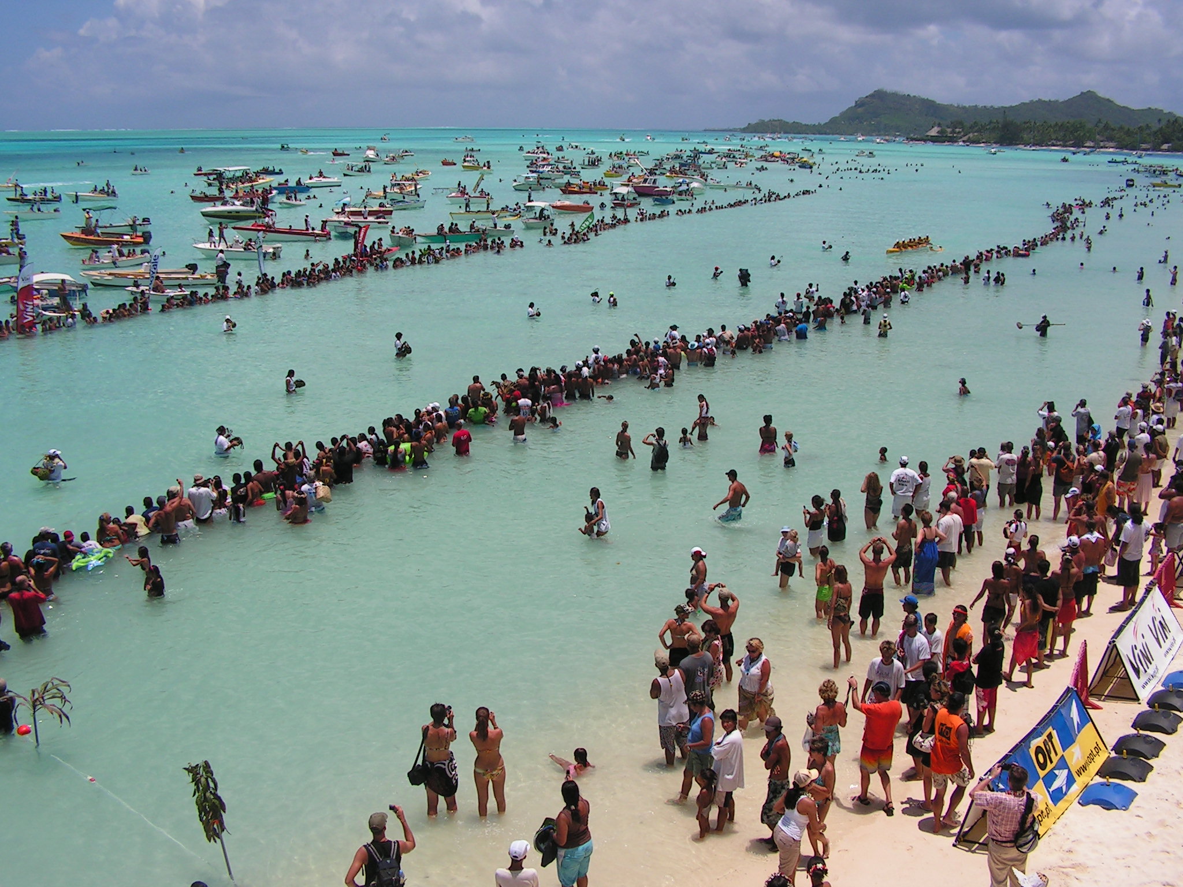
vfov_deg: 38.7
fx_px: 1264
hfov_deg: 50.1
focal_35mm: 37
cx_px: 592
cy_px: 444
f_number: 4.8
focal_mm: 6.2
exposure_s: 1/1250
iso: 64
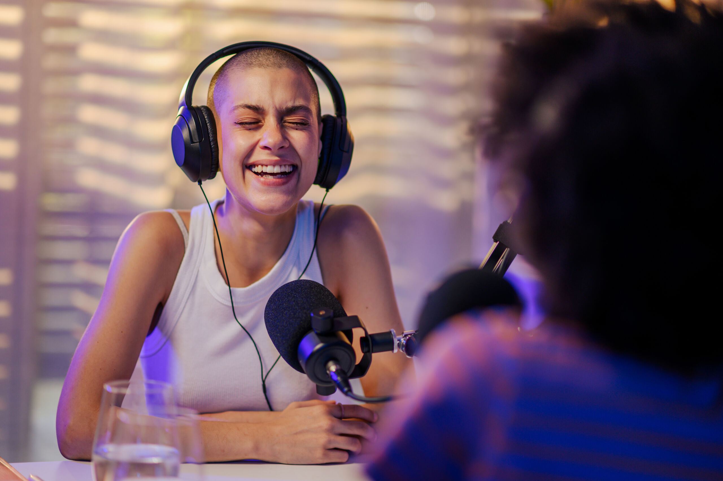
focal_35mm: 85
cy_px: 240
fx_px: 1706
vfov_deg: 16.0
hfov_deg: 23.9
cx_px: 362
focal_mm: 85
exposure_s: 1/250
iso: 200
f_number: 1.4
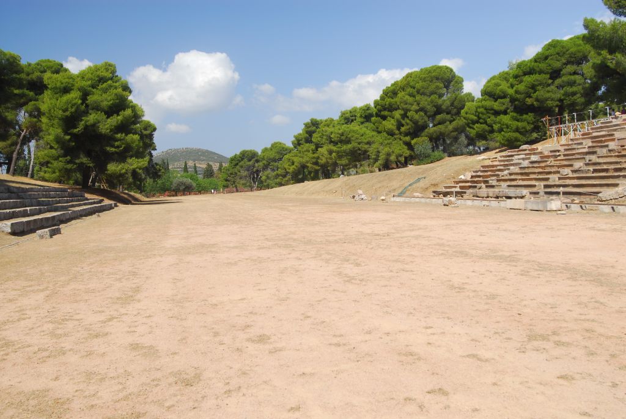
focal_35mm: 36
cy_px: 210
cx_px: 313
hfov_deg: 53.1
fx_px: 627
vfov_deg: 37.0
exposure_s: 1/160
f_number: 6.3
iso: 125
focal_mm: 24
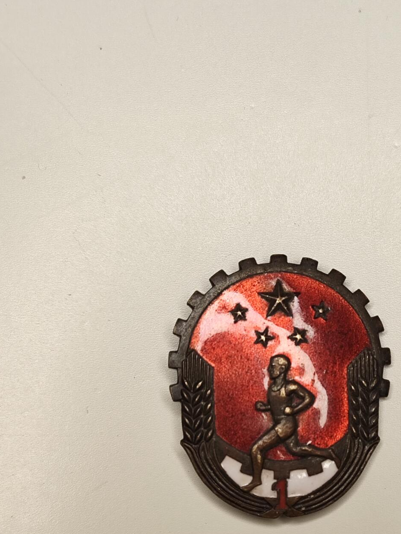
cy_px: 369
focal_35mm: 36
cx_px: 285
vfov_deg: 50.1
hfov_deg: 39.0
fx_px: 555
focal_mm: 4.71
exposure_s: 1/50
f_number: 1.79
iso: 97
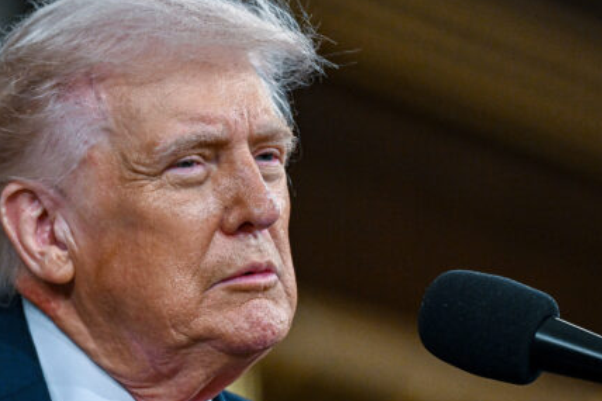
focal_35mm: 561
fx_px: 9377
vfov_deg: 2.4
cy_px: 174
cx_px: 301
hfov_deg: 3.7
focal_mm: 200
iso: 1000
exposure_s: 1/500
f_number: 2.8
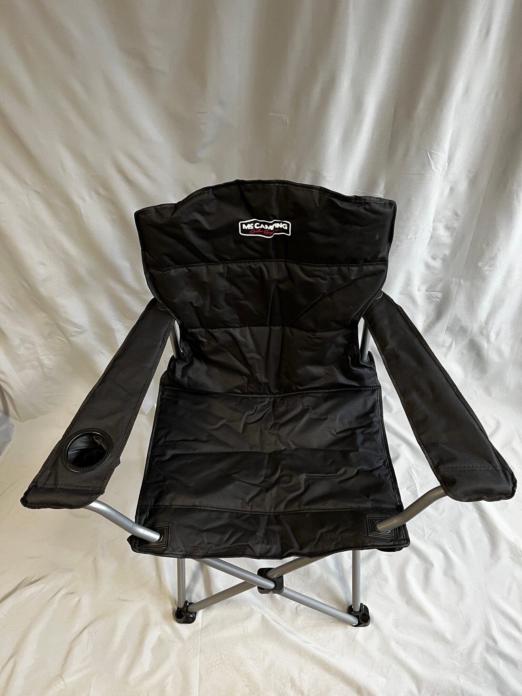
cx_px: 261
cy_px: 348
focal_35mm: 26
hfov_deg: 53.1
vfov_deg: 67.3
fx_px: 523
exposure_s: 1/87
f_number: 1.6
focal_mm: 5.1
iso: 125
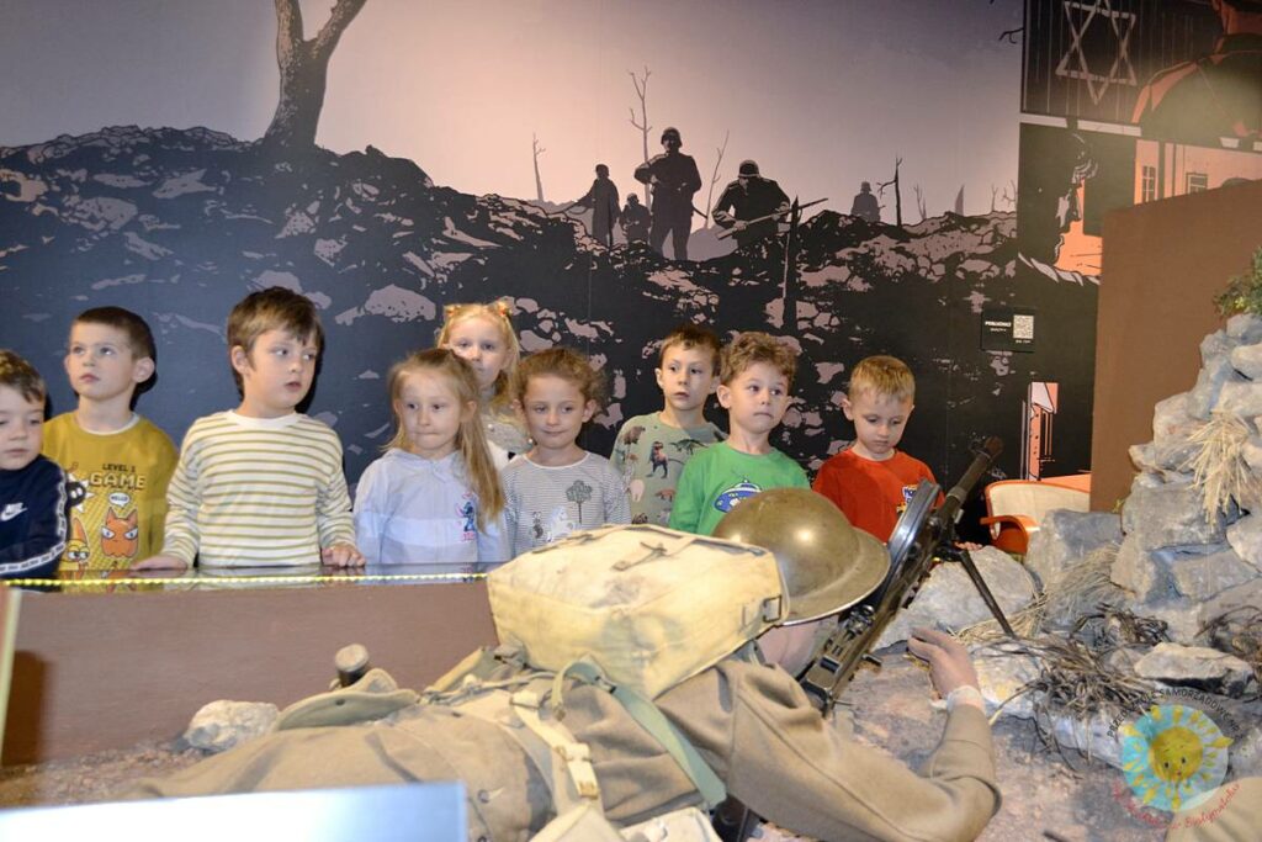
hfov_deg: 53.1
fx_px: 1262
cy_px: 421
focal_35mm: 36
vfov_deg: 36.9
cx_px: 631
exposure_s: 1/60
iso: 1600
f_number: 4
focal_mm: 24
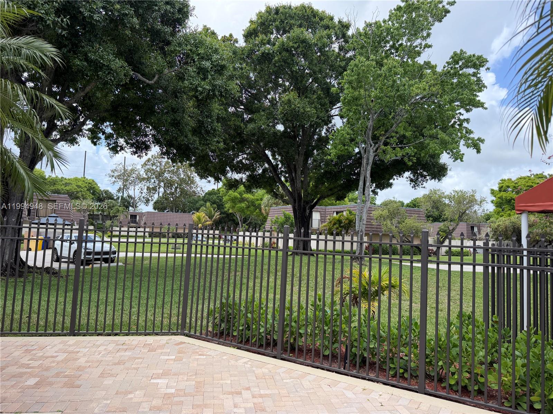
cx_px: 276
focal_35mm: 24
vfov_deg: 56.8
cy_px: 207
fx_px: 383
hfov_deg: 71.6
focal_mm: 6.76
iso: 100
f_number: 1.78
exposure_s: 1/2169
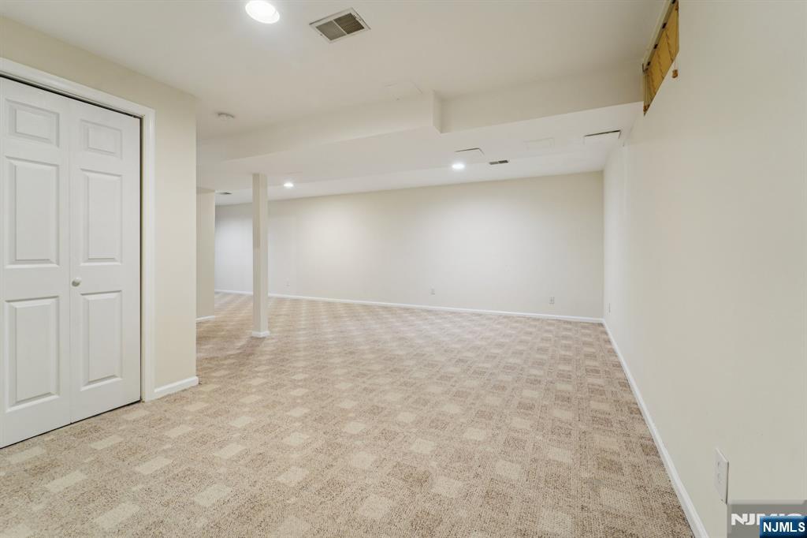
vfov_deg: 81.2
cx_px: 404
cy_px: 269
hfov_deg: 104.3
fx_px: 314
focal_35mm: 14
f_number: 8
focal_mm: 14
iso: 400
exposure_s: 1/5
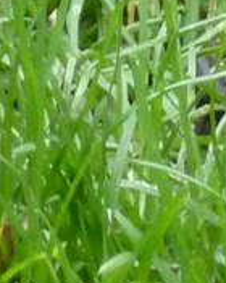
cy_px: -147
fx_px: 22349
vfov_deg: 0.7
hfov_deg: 0.6
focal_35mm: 2673
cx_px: -544
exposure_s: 1/40
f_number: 4.9
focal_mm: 49.2
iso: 400
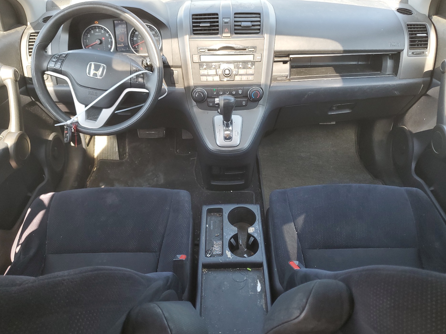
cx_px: 217
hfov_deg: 63.4
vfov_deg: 49.7
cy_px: 163
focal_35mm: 28
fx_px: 361
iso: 67
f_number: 1.5
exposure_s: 1/120
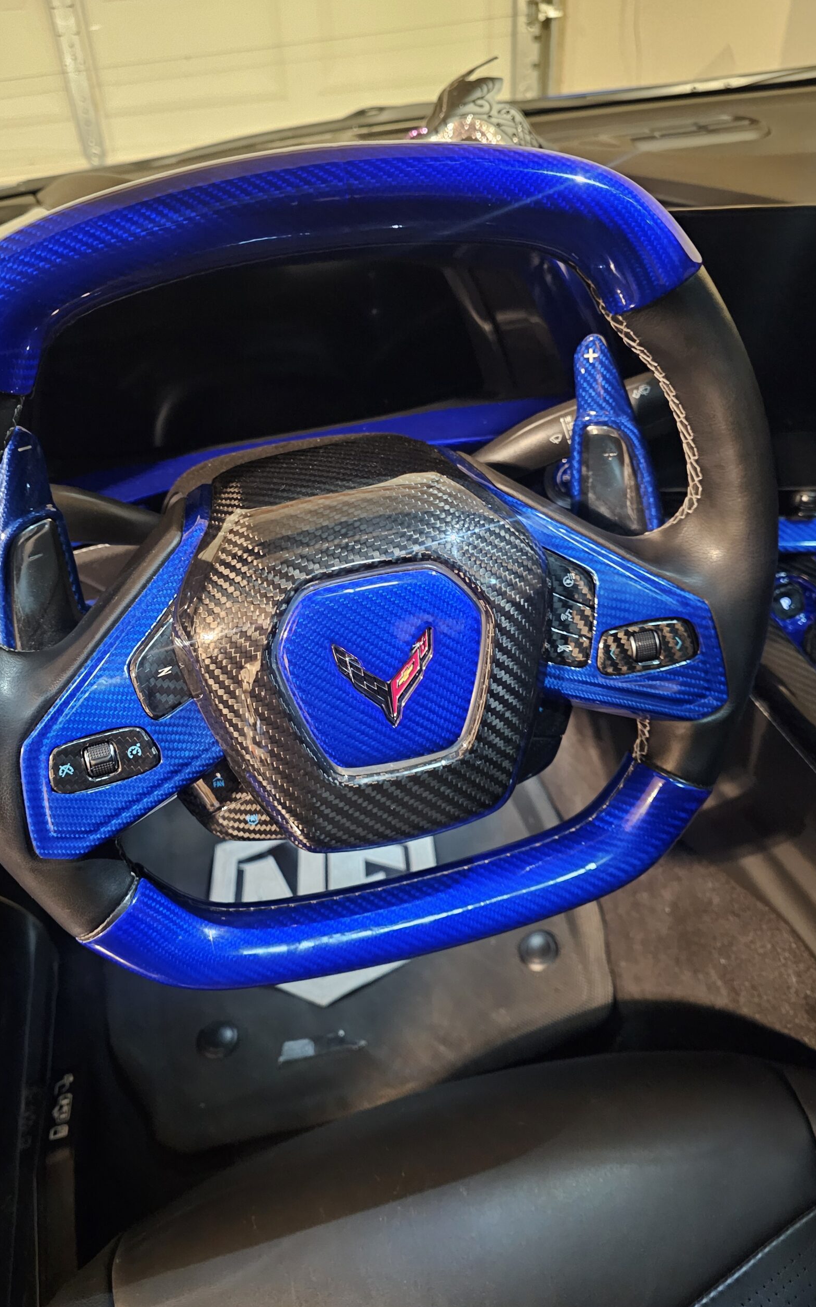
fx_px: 890
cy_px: 652
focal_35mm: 25
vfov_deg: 72.6
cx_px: 367
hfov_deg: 49.2
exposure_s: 1/24
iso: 1600
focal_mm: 6.3
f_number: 1.7
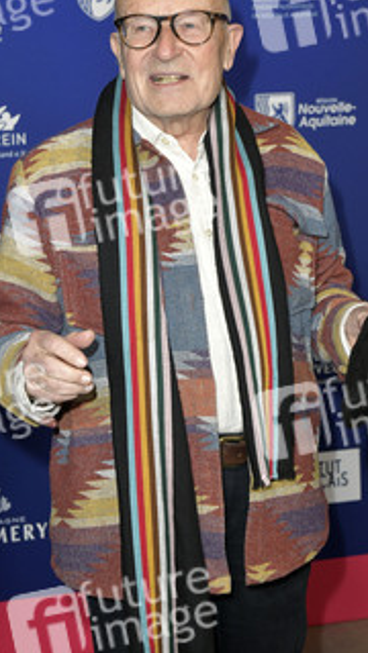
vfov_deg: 31.0
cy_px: 310
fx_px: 1180
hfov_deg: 17.7
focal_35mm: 68
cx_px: 172
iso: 2000
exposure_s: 1/200
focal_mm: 52
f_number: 5.6
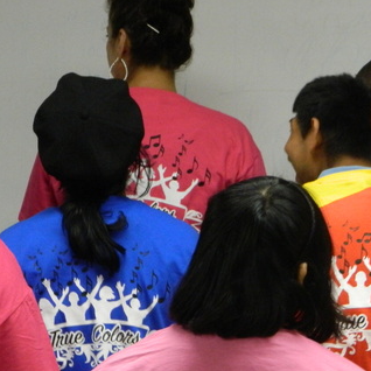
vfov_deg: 8.5
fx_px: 2498
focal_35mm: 206
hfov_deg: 8.5
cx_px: 362
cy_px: 308
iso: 400
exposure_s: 1/40
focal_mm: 18.6
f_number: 4.5
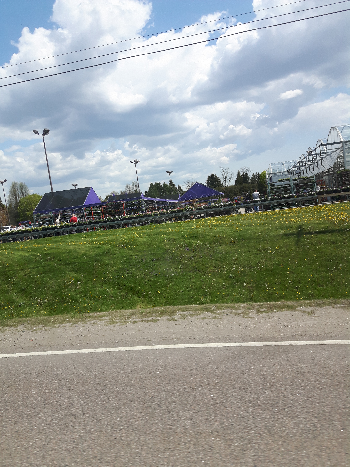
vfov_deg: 58.4
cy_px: 234
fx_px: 418
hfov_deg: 45.4
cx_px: 175
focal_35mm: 31
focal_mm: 3.7
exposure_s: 1/1179
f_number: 1.9
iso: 40
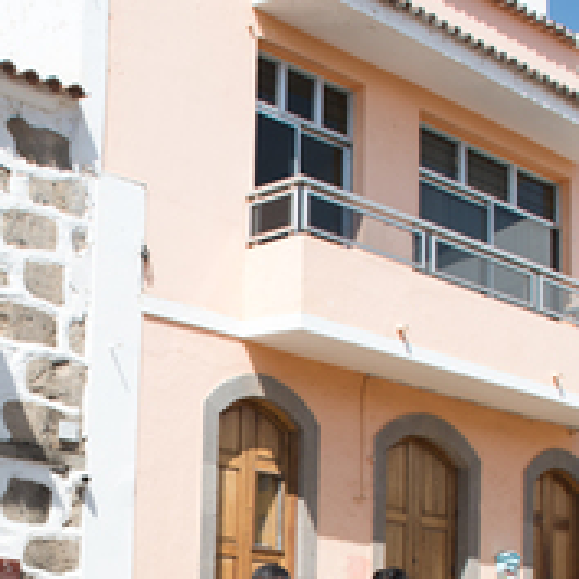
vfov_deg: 21.4
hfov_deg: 21.8
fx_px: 1476
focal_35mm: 78
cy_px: 589
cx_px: 95
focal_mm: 18
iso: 100
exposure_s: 1/200
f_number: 9
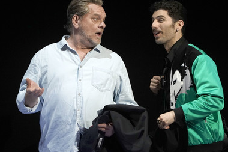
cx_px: 117
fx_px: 3007
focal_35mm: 475
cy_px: 66
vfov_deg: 2.9
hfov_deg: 4.3
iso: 4000
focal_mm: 400
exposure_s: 1/200
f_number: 6.3
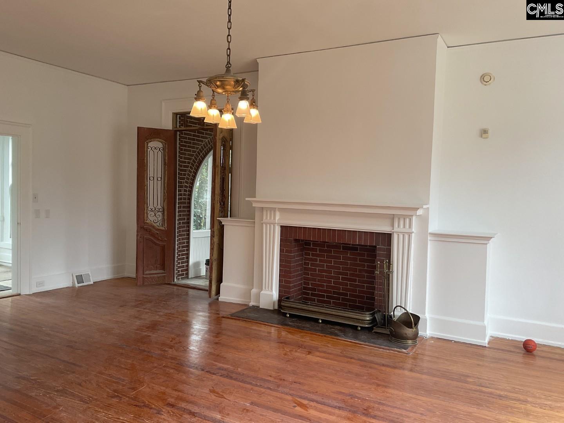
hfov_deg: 61.7
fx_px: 472
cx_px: 282
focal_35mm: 29
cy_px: 212
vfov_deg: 48.2
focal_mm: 3
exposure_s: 1/120
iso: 50
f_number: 1.8
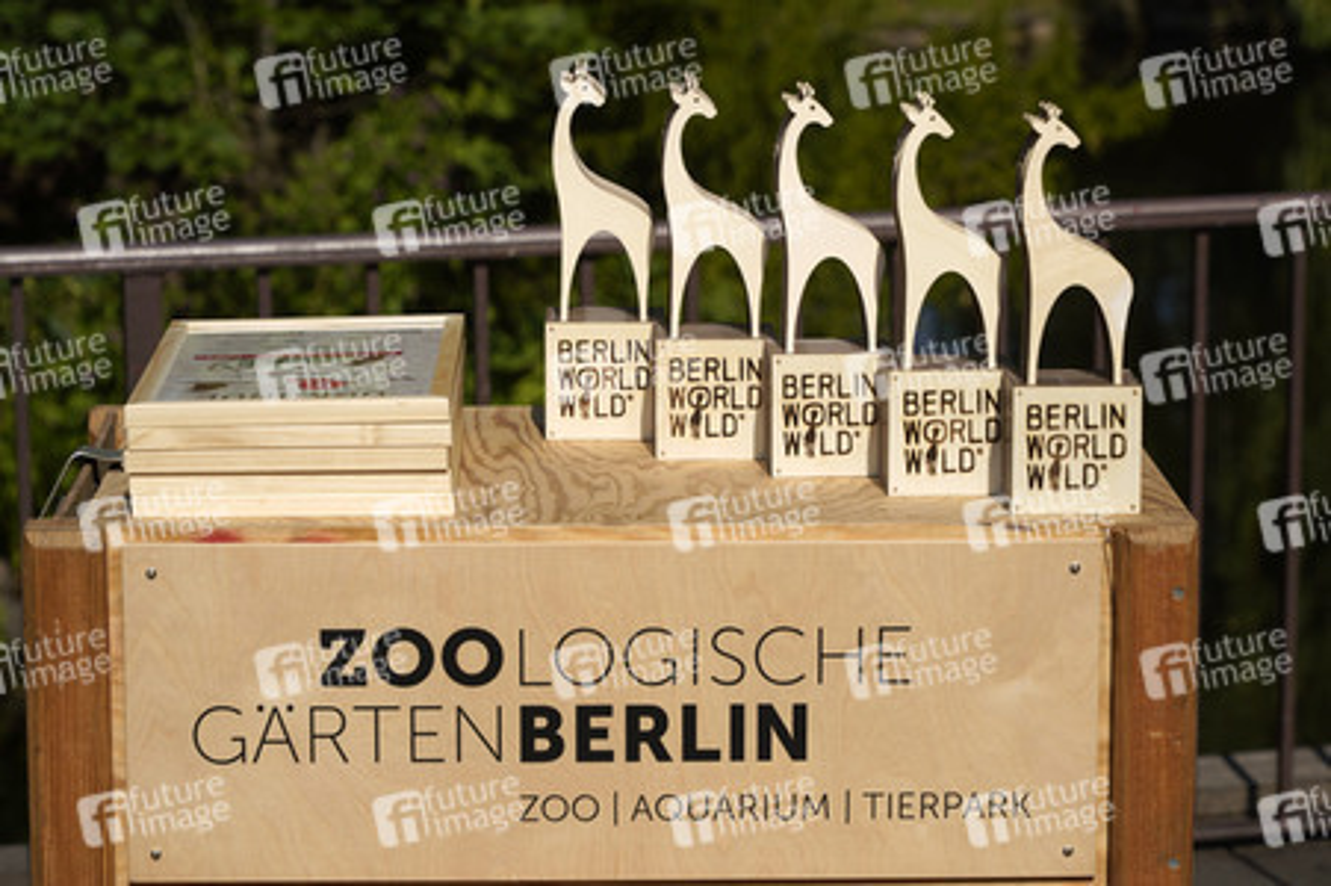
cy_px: 443
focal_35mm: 117
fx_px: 4322
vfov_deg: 11.7
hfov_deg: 17.5
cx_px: 666
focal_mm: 117
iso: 100
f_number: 8
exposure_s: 1/640
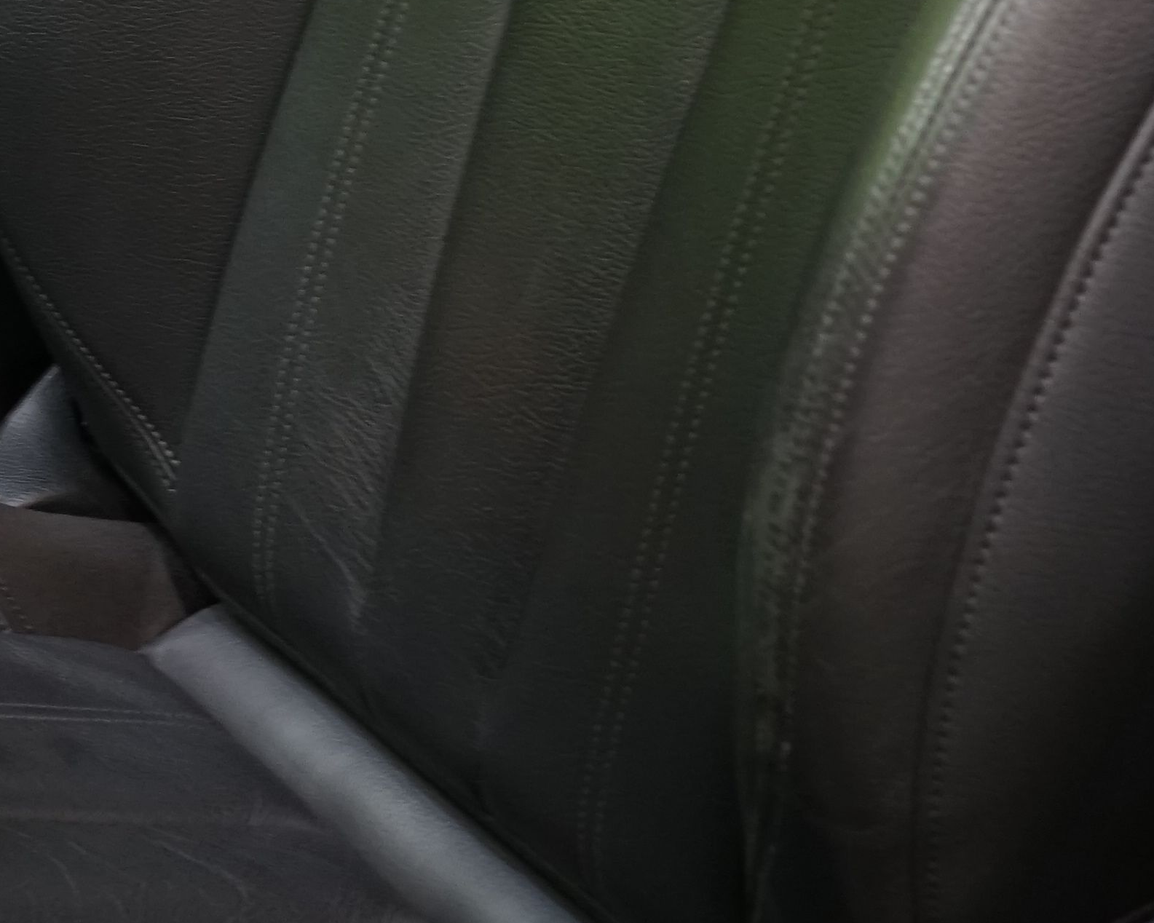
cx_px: -162
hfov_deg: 17.9
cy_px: -56
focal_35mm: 103
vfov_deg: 14.6
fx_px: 3518
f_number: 5
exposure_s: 1/15
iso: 1000
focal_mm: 29
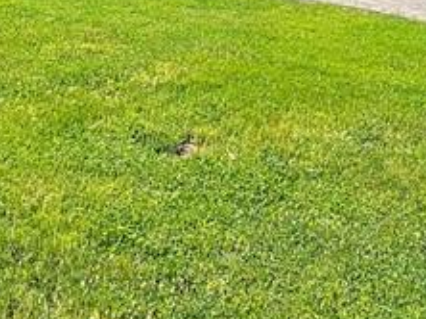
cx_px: 54
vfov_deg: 21.5
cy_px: -117
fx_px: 738
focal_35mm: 60
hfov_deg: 30.9
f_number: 2.2
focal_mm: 2.2
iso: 50
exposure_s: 1/3333
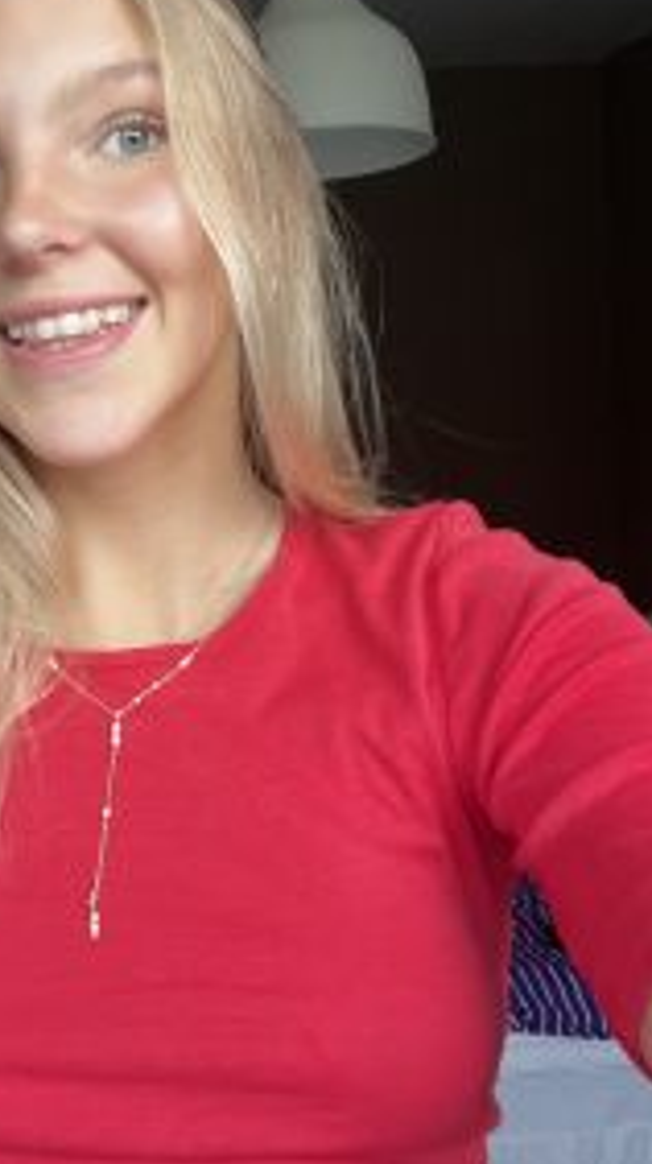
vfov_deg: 50.4
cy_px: 502
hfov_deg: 28.5
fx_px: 1233
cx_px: 70
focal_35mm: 40
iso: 100
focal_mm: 2.71
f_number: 2.2
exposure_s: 1/76
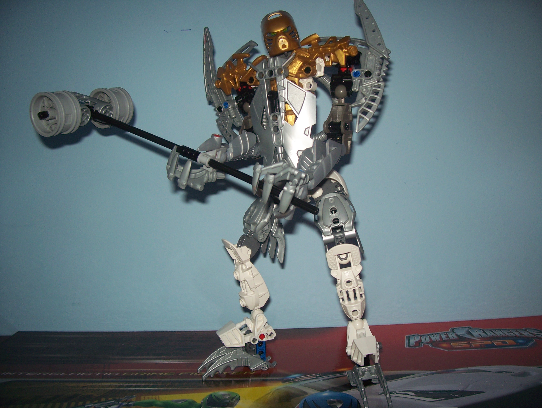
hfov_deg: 53.9
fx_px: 533
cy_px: 204
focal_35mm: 34
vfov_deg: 41.8
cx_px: 271
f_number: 2.7
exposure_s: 1/60
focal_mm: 5.6
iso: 80
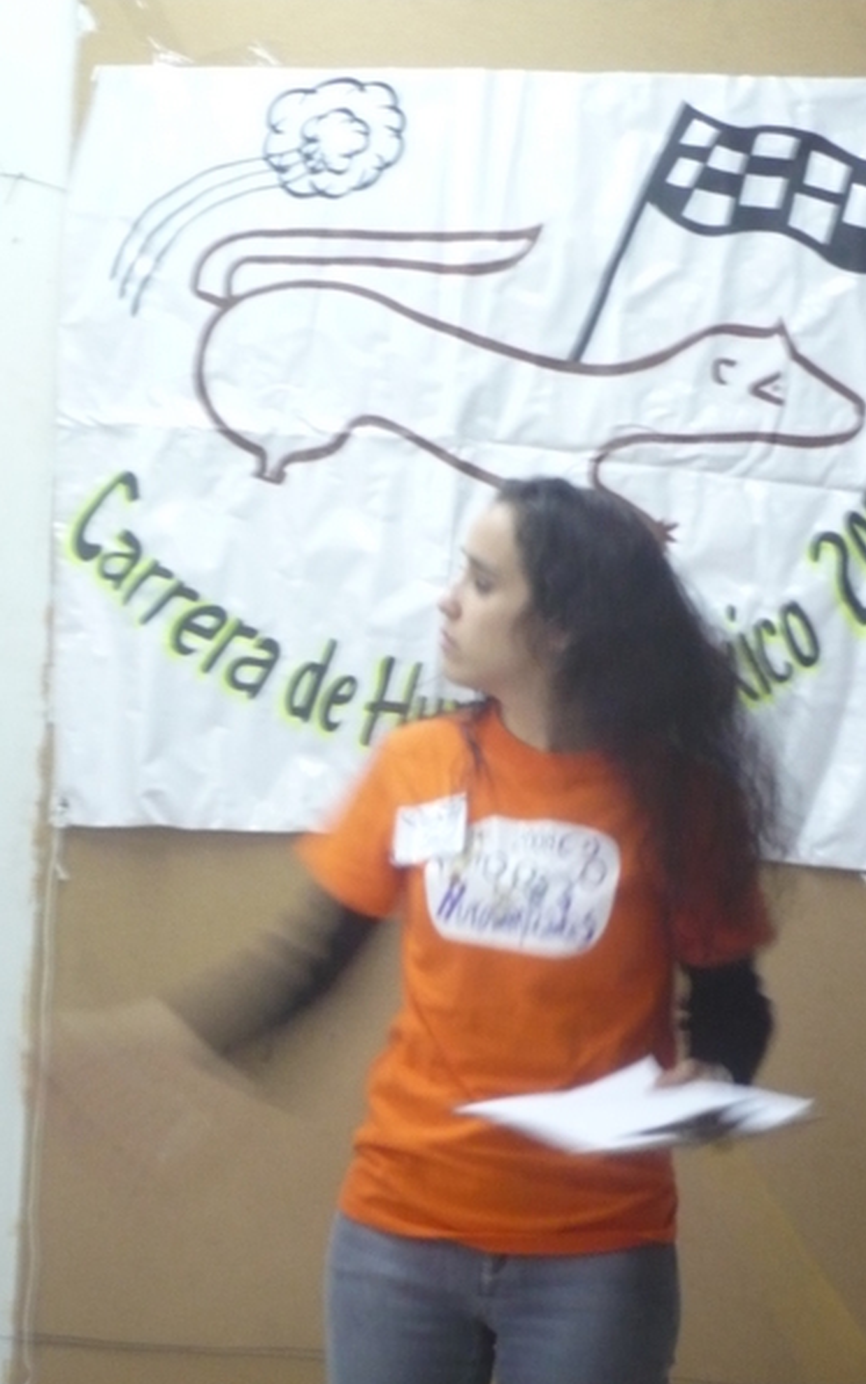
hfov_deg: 11.7
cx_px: 441
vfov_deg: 18.6
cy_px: 694
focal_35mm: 112
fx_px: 4225
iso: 400
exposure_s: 1/8
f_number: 5
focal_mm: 17.4
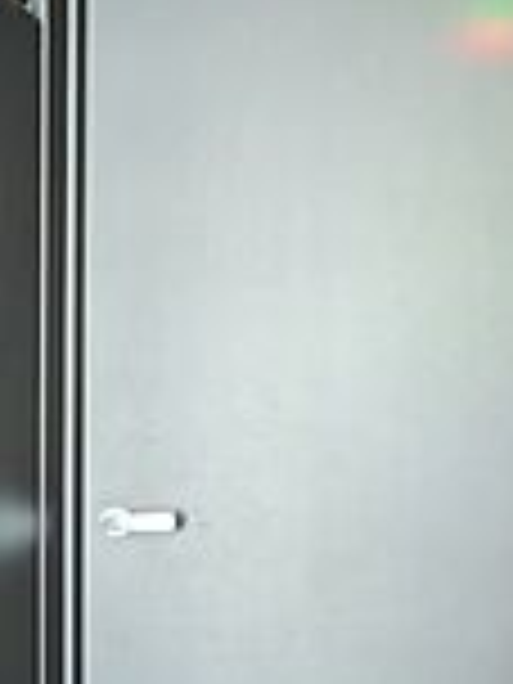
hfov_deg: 17.2
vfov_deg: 24.4
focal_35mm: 79
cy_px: 522
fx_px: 1561
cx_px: -207
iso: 1978
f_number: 1.89
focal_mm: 5.43
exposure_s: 1/20
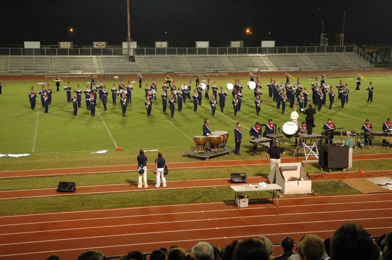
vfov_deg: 23.7
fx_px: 620
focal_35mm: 57
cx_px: 196
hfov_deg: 35.1
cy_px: 130
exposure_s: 1/60
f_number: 2.8
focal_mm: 38
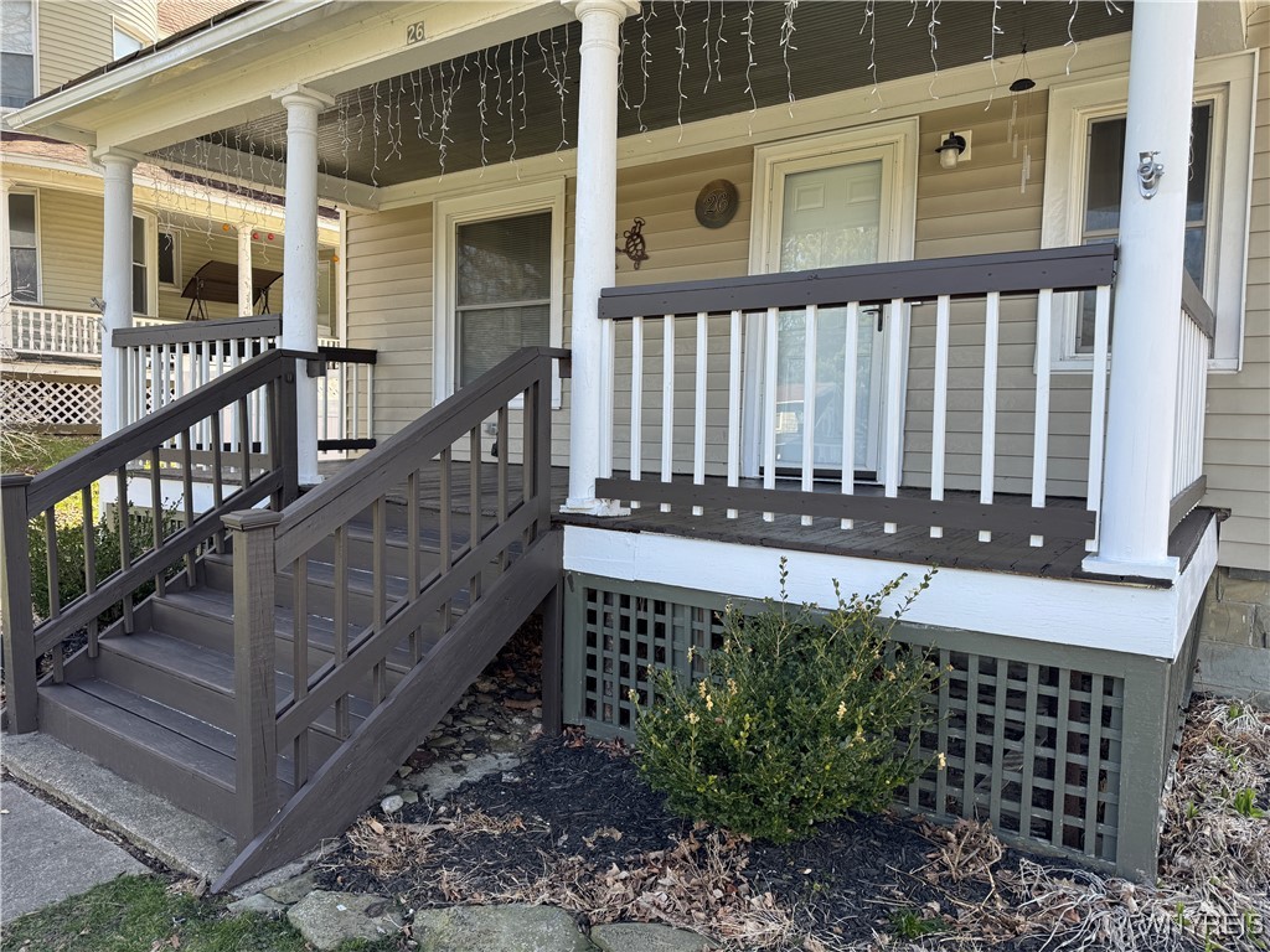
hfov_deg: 71.6
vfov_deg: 56.8
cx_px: 635
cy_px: 476
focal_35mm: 24
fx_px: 881
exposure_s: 1/609
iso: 80
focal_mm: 6.76
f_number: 1.78
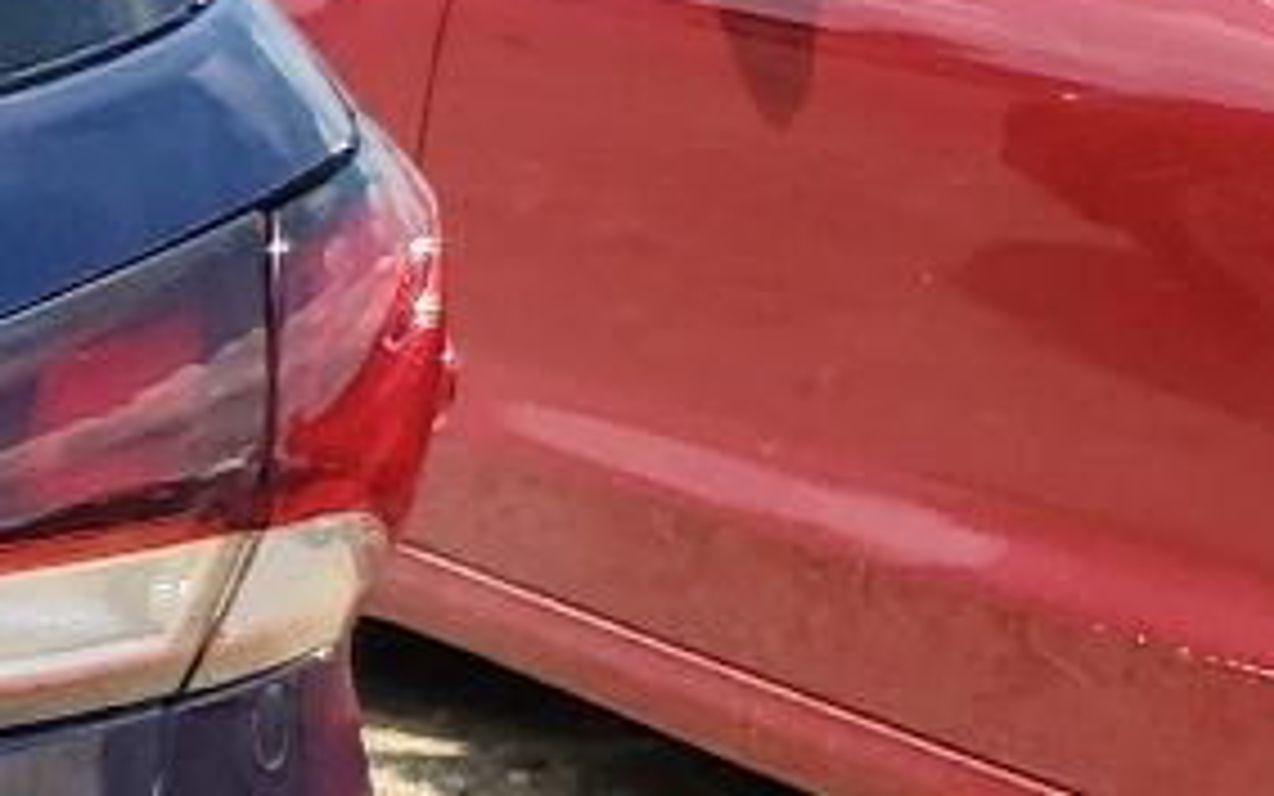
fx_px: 5417
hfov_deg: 10.7
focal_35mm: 156
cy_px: 904
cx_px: -2125
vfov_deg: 8.3
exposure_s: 1/2000
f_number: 1.5
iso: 50
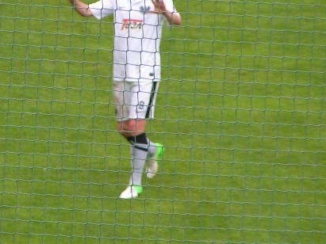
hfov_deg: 3.8
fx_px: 4971
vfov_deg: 2.8
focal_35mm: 528
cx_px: 31
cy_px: 19
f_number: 3.5
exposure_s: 1/320
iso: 80
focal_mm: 41.4
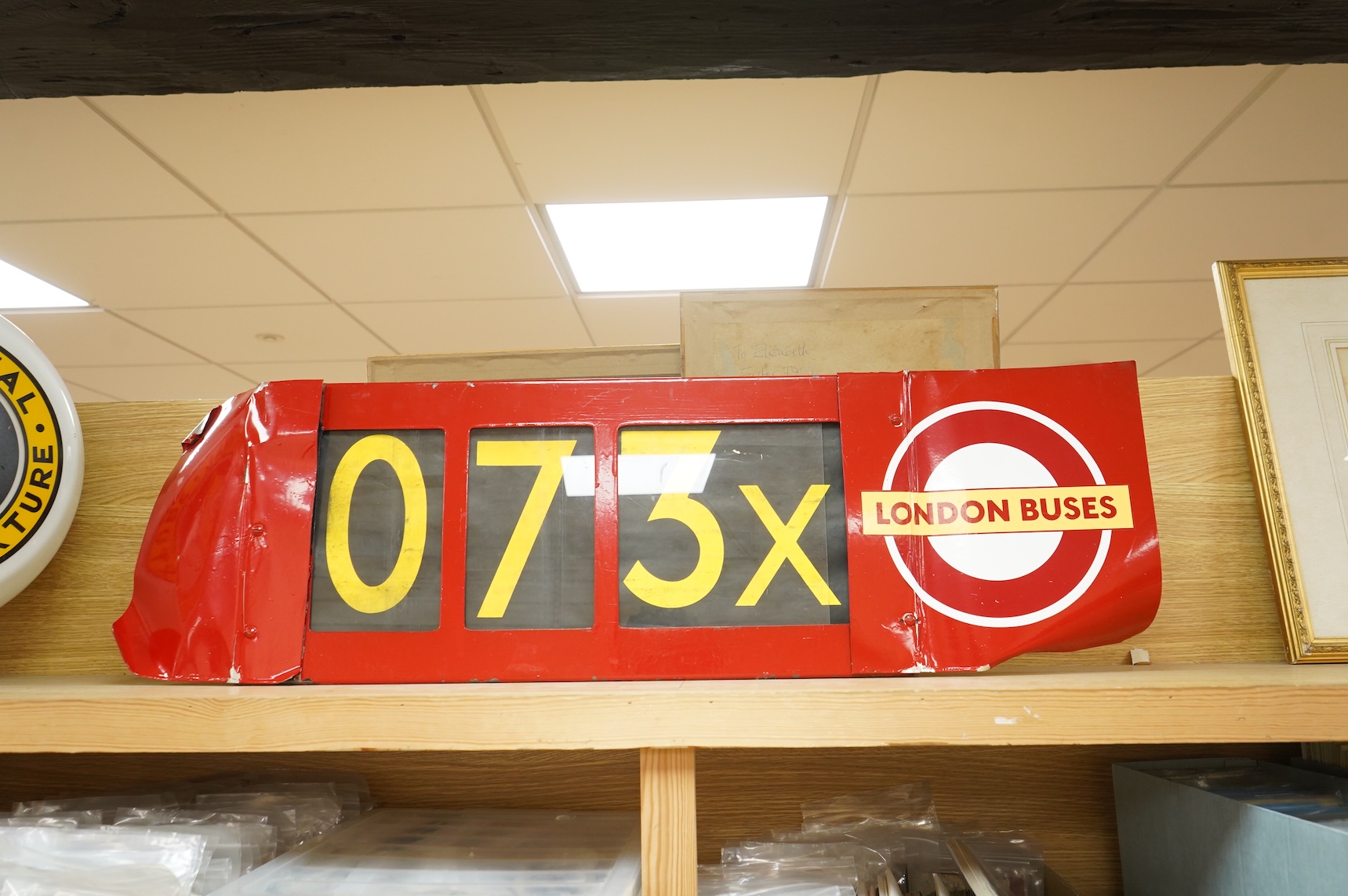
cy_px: 448
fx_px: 1048
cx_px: 674
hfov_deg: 65.5
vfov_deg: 46.3
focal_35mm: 28
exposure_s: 1/160
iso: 2500
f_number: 5
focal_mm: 28
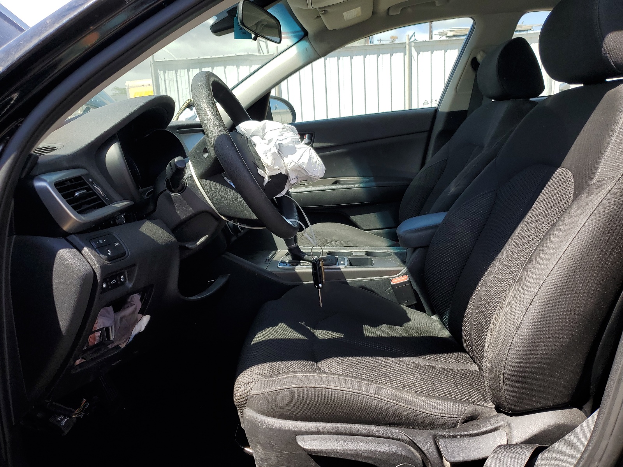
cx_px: 312
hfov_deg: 67.3
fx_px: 468
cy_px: 234
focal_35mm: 26
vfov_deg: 53.1
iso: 50
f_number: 1.5
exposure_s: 1/1111
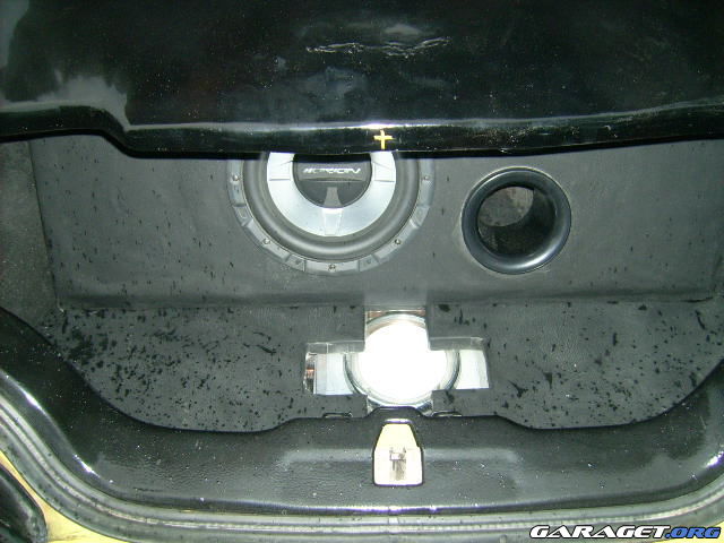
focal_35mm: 35
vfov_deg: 40.7
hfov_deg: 52.6
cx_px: 362
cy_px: 272
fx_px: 732
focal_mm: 5.95
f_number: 2.8
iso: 100
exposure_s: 1/60
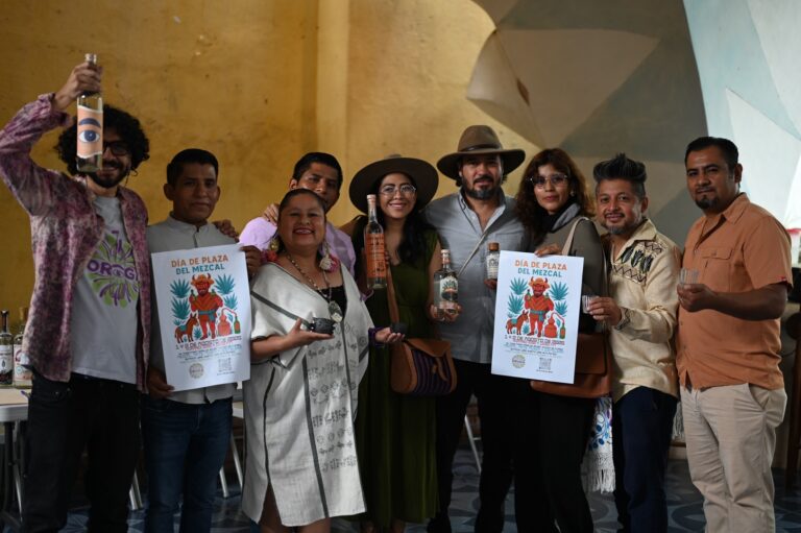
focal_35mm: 50
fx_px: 1112
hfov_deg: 39.6
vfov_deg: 27.0
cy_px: 266
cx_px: 400
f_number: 1.8
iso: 110
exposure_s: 1/60
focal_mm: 50
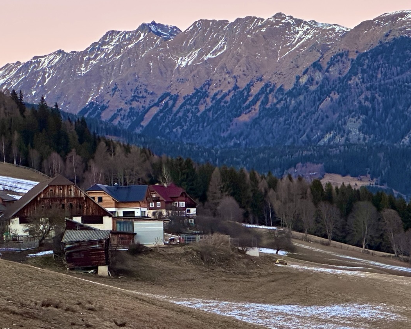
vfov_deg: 10.8
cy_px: 128
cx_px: 89
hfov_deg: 13.4
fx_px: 1740
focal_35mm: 143
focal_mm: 9
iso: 100
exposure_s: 1/99
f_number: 2.8
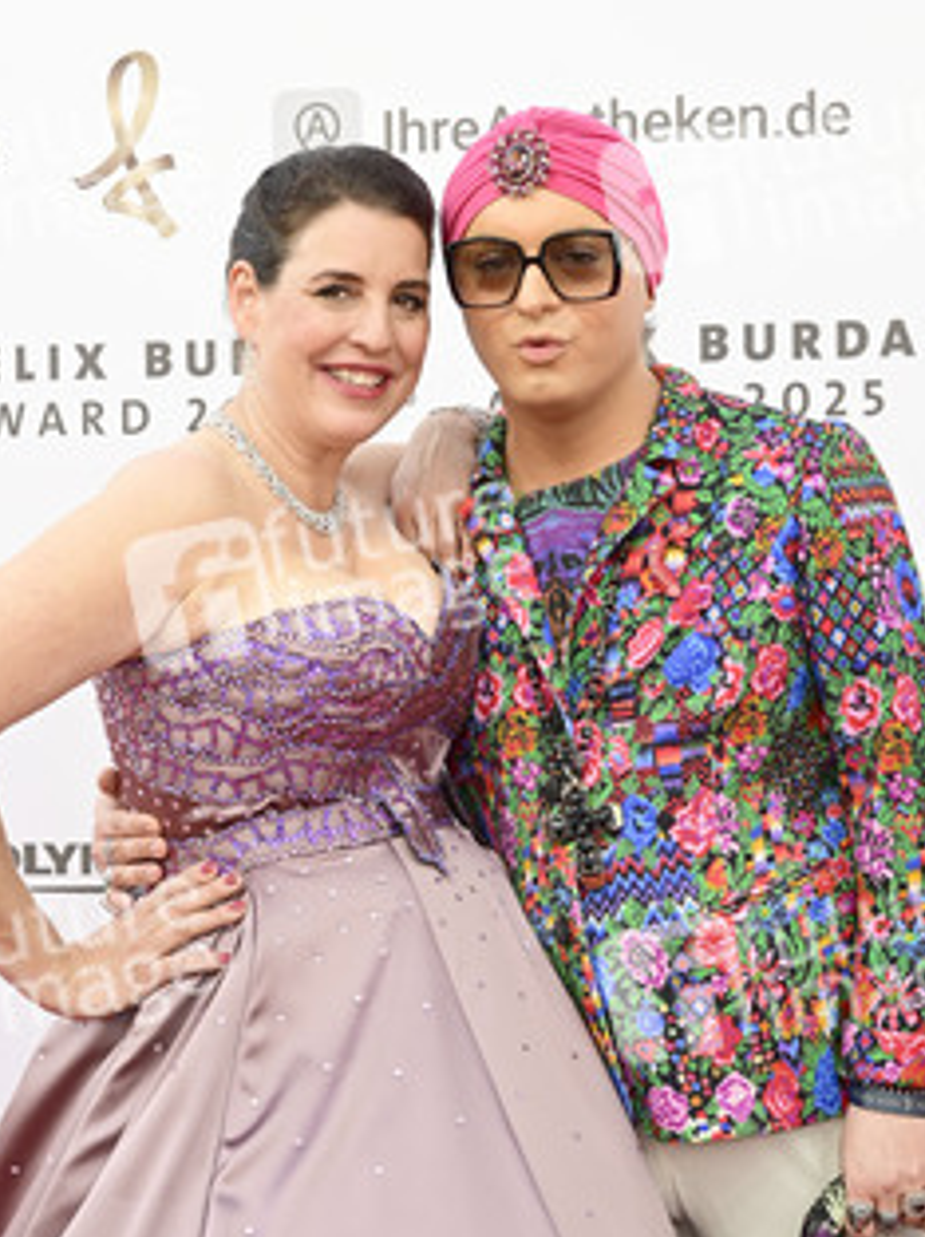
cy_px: 775
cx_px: 443
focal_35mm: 59
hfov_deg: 24.8
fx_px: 2106
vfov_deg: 32.6
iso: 250
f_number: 6.3
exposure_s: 1/200
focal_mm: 48
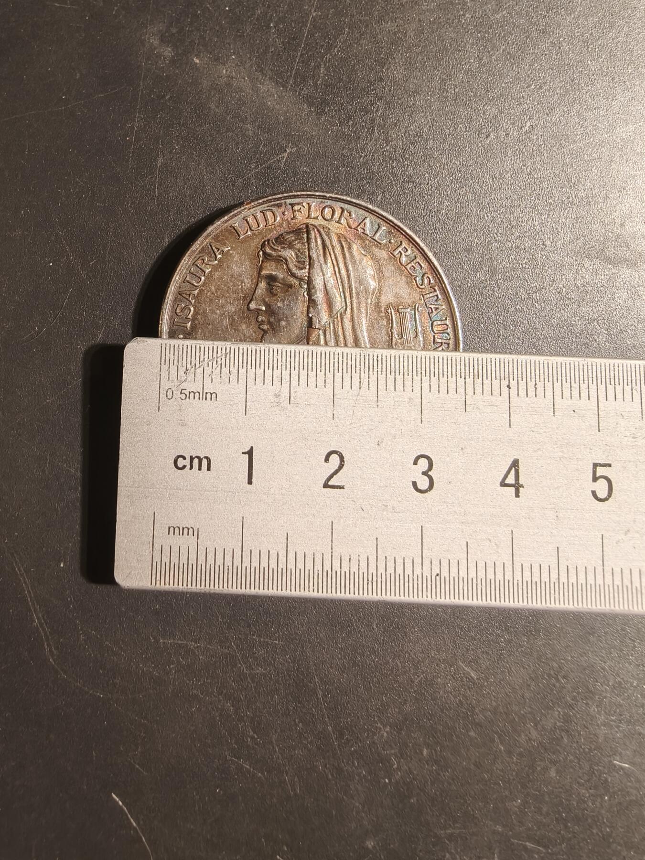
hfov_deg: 58.9
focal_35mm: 23
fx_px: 571
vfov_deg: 73.9
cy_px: 430
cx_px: 322
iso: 250
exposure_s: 1/100
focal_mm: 2.32
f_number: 2
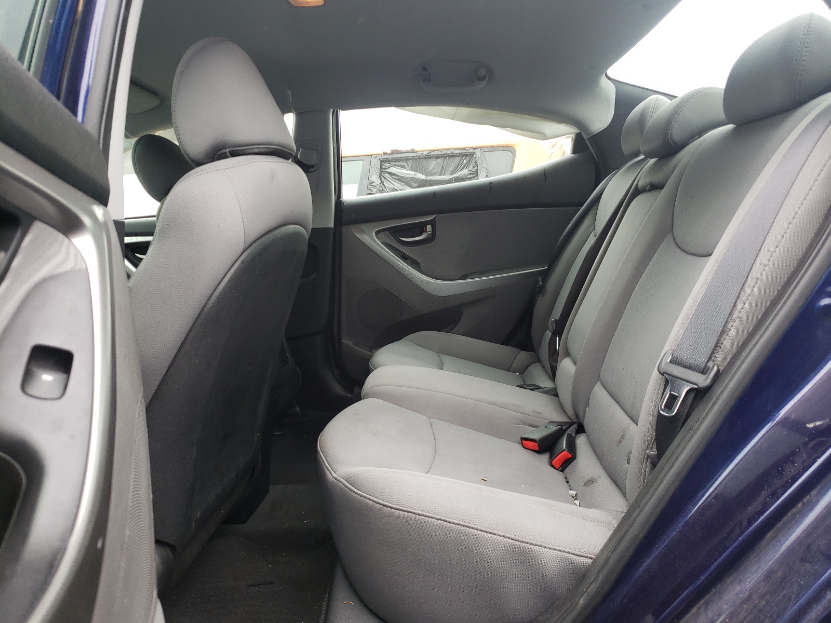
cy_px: 312
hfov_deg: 67.3
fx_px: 624
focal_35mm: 26
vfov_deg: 53.1
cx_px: 416
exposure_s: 1/132
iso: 50
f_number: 1.5
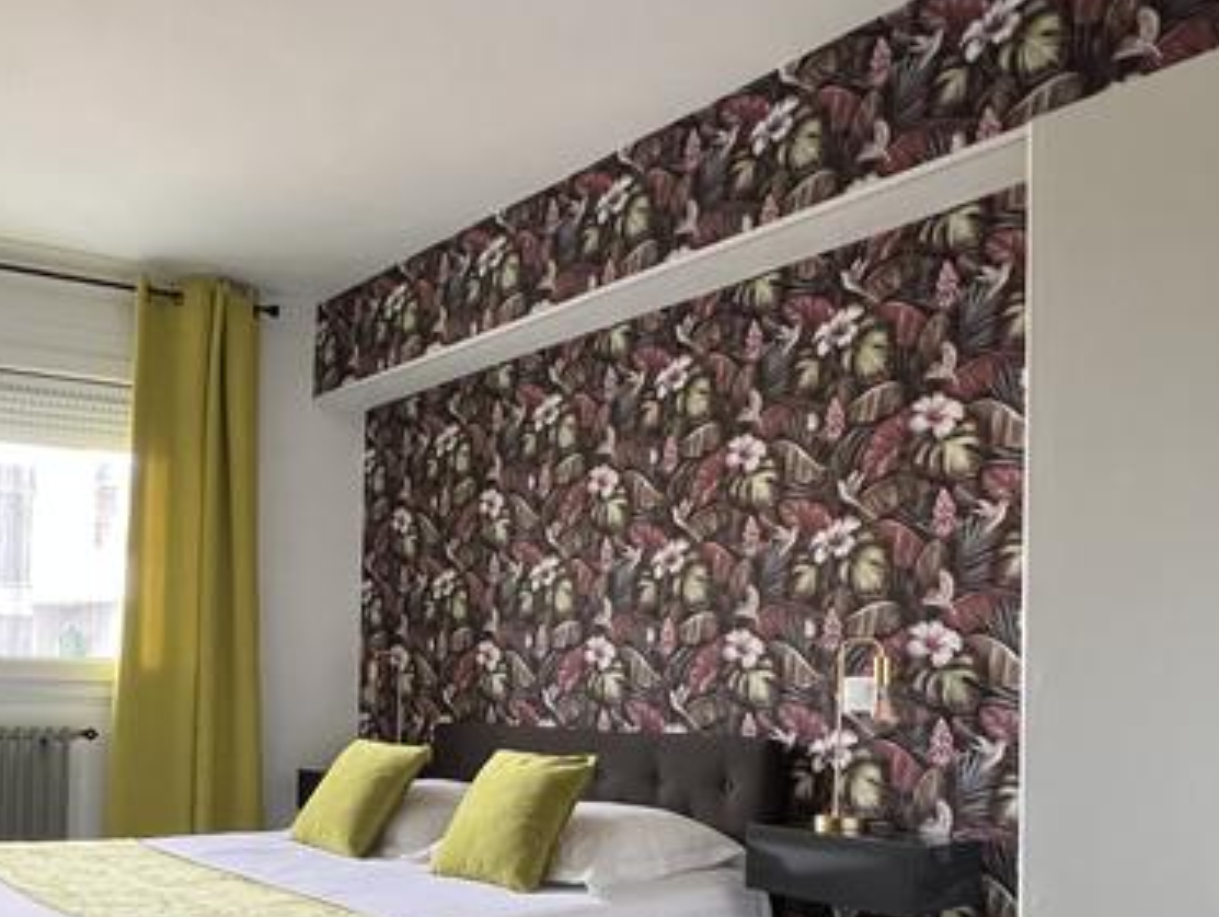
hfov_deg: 63.0
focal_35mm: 28
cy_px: 687
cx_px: 506
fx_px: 987
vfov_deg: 47.9
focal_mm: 1.57
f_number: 1.8
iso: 250
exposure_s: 1/60
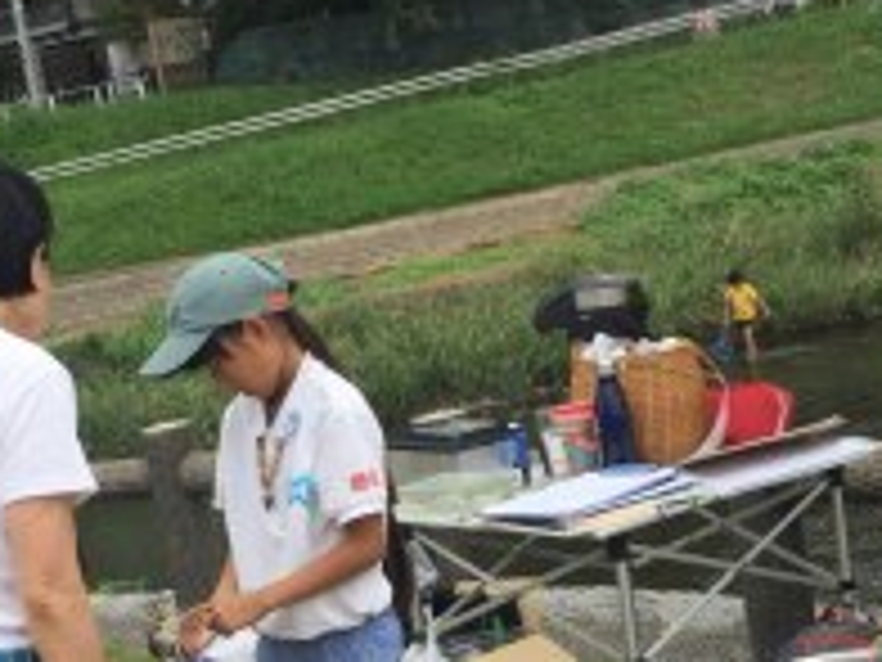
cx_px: 338
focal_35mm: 79
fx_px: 2013
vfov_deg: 18.5
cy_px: 516
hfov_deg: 24.7
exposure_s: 1/574
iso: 25
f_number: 2.4
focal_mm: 3.3
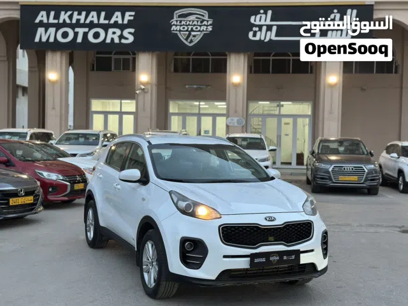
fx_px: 566
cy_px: 153
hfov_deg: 39.7
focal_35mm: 48
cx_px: 204
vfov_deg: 30.3
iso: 64
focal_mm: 6.86
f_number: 1.78
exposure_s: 1/119
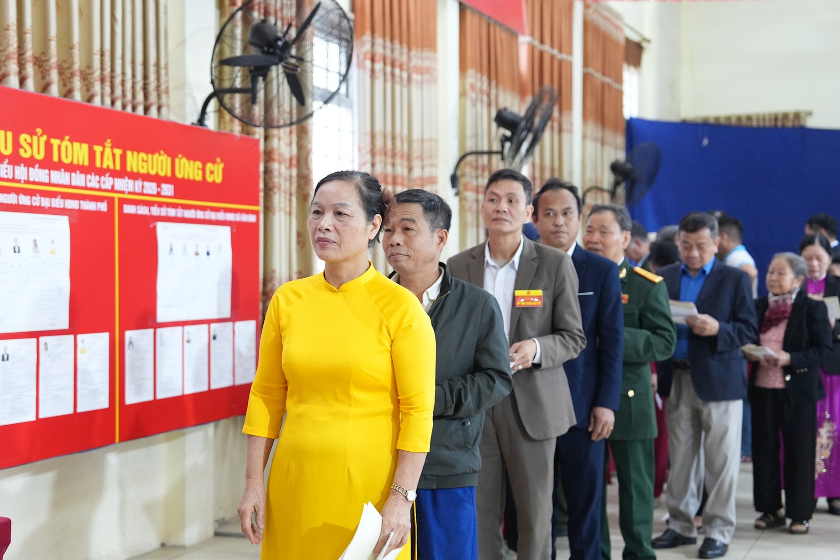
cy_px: 272
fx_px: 1330
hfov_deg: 35.0
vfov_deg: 23.8
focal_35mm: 57
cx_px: 403
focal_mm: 50
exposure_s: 1/125
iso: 2500
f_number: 2.8
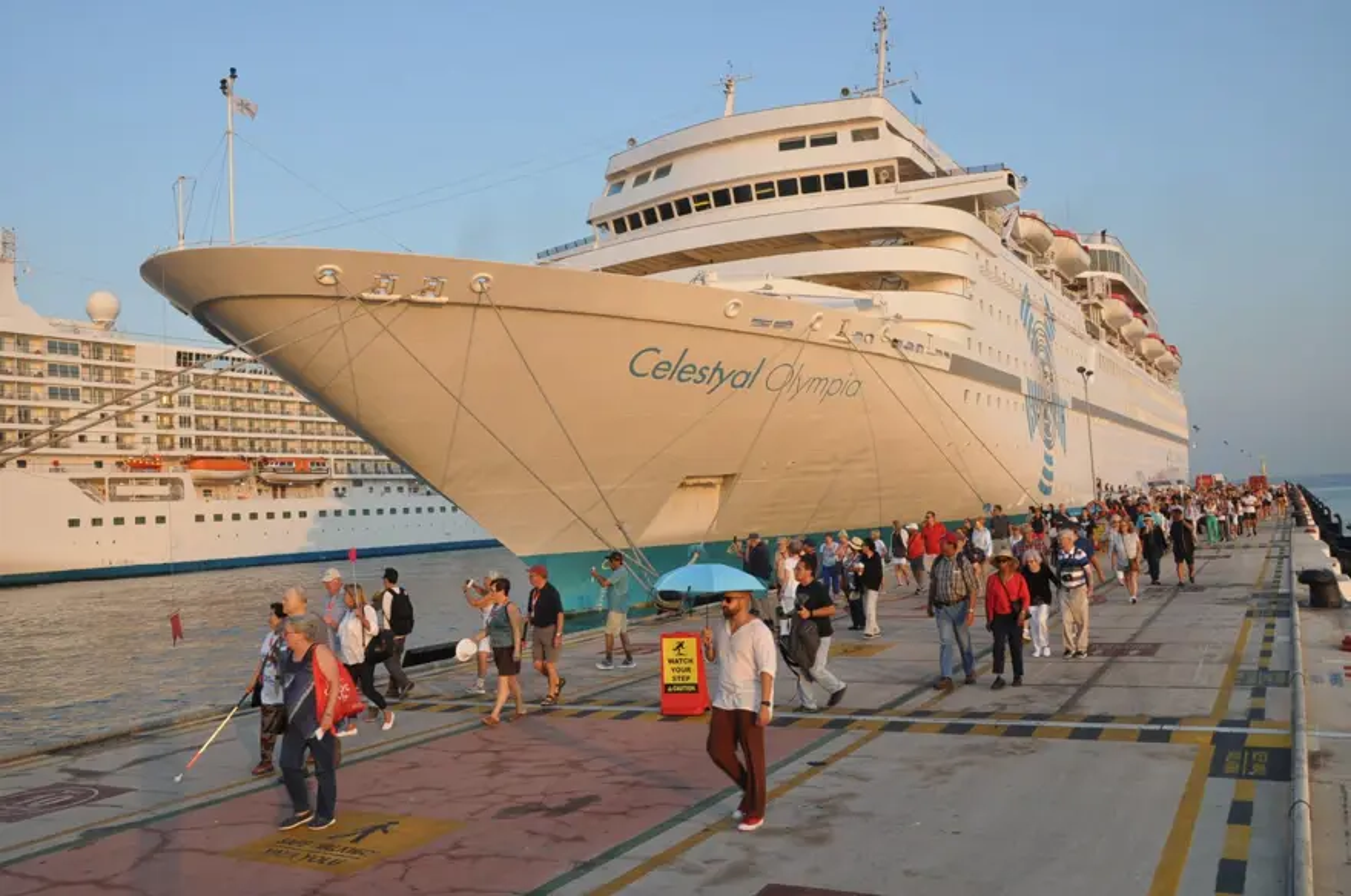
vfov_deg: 43.5
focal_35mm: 30
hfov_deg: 62.0
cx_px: 676
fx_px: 1124
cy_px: 448
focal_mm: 20
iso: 200
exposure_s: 1/100
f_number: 10
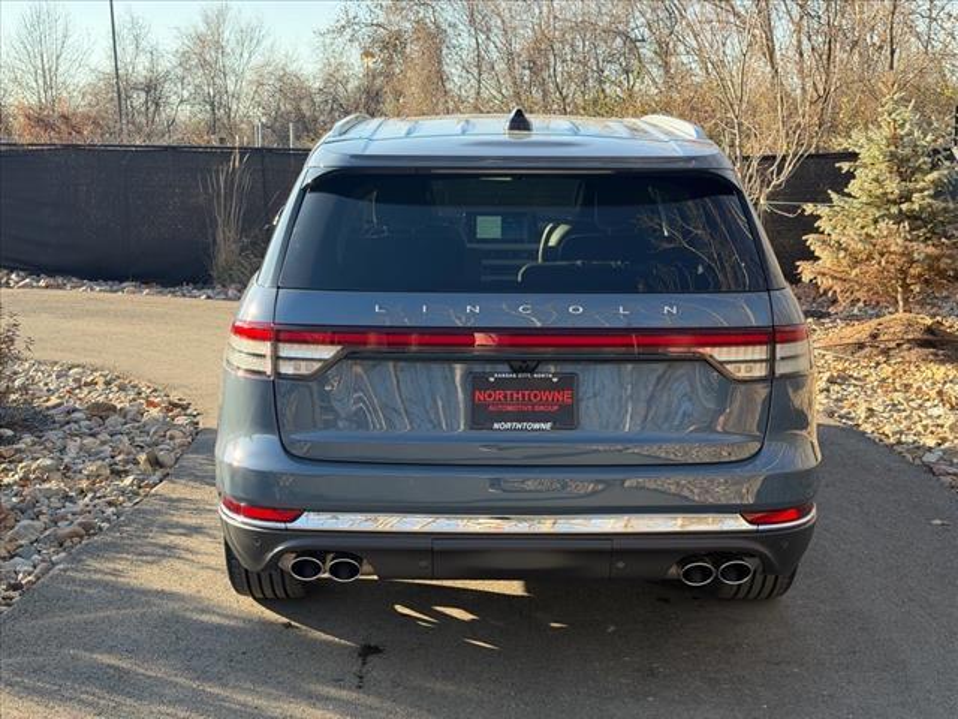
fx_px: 1328
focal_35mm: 48
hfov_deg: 39.7
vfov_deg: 30.3
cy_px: 360
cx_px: 479
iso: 80
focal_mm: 6.76
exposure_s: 1/895
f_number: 1.78
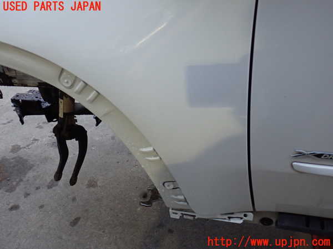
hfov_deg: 56.8
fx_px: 308
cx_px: 166
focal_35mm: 32
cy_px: 124
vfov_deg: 44.2
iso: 640
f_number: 2.4
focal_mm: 5.79
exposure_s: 1/30
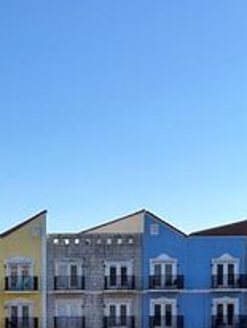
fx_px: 798
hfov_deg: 16.7
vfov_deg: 22.3
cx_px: -67
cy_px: 330
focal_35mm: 84
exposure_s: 1/3077
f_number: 1.5
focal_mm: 5.7
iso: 50
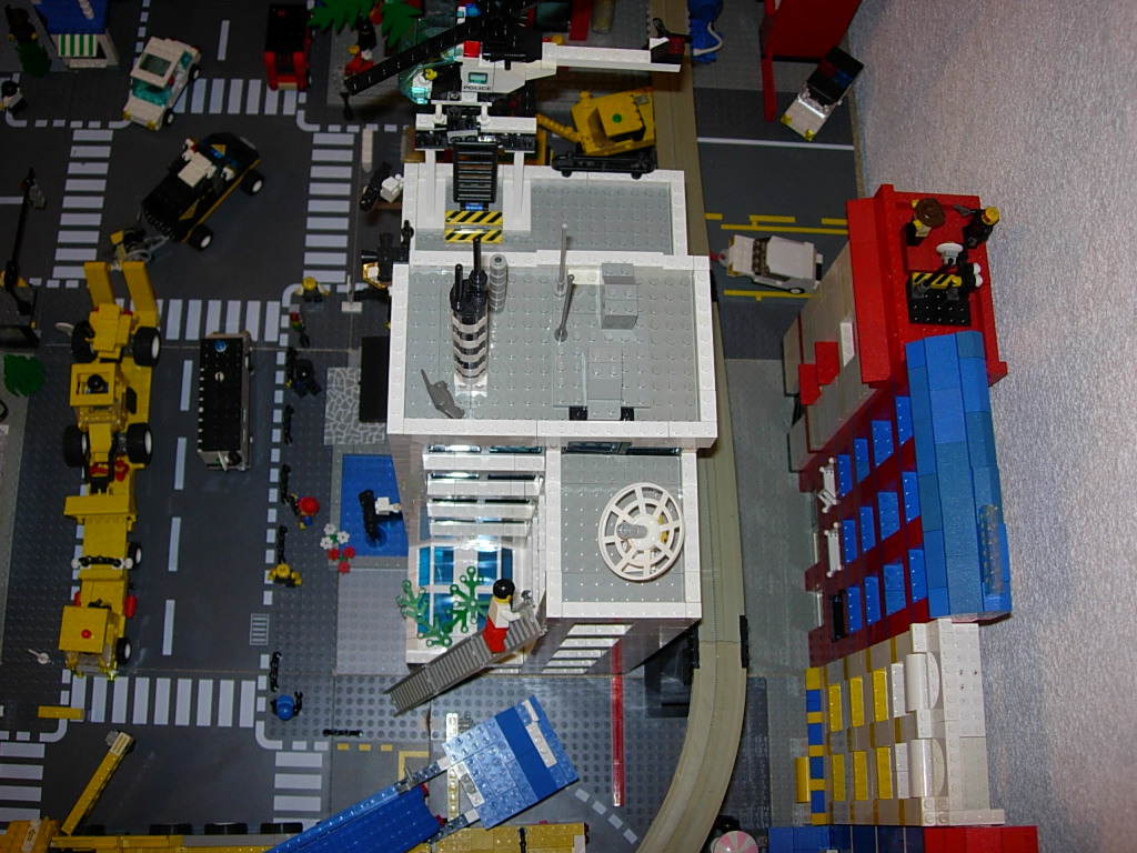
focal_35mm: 38
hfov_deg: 49.0
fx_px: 1248
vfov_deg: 37.7
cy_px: 426
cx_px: 568
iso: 79
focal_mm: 7.8
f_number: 2.8
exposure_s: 1/64
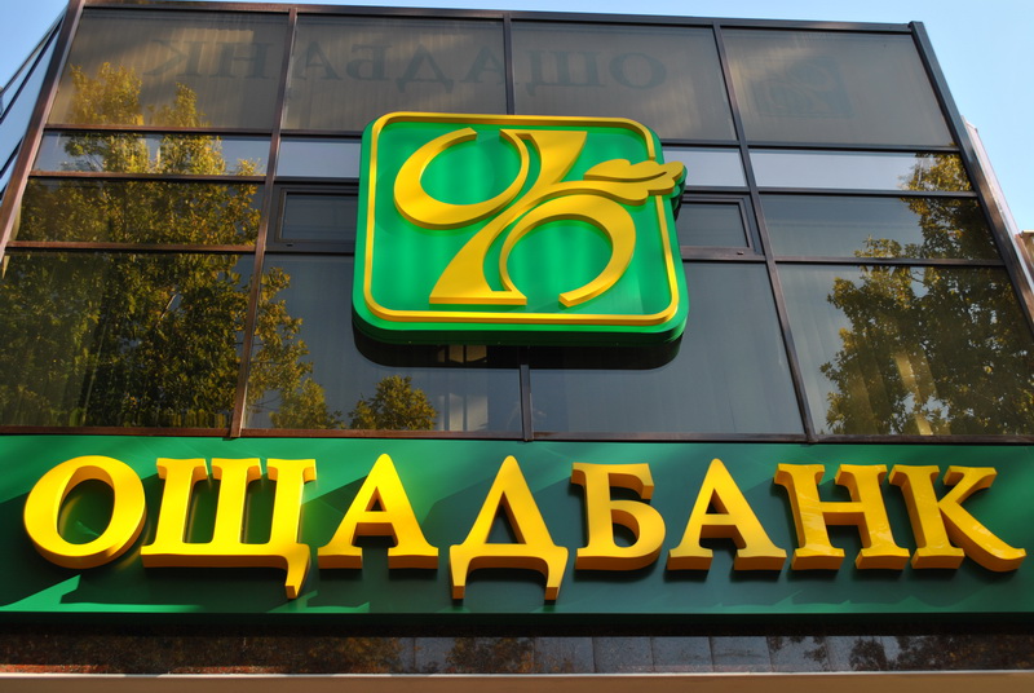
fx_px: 1294
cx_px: 517
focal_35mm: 45
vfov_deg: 30.0
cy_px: 346
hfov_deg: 43.5
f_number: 5.6
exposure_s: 1/125
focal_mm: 30
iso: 110
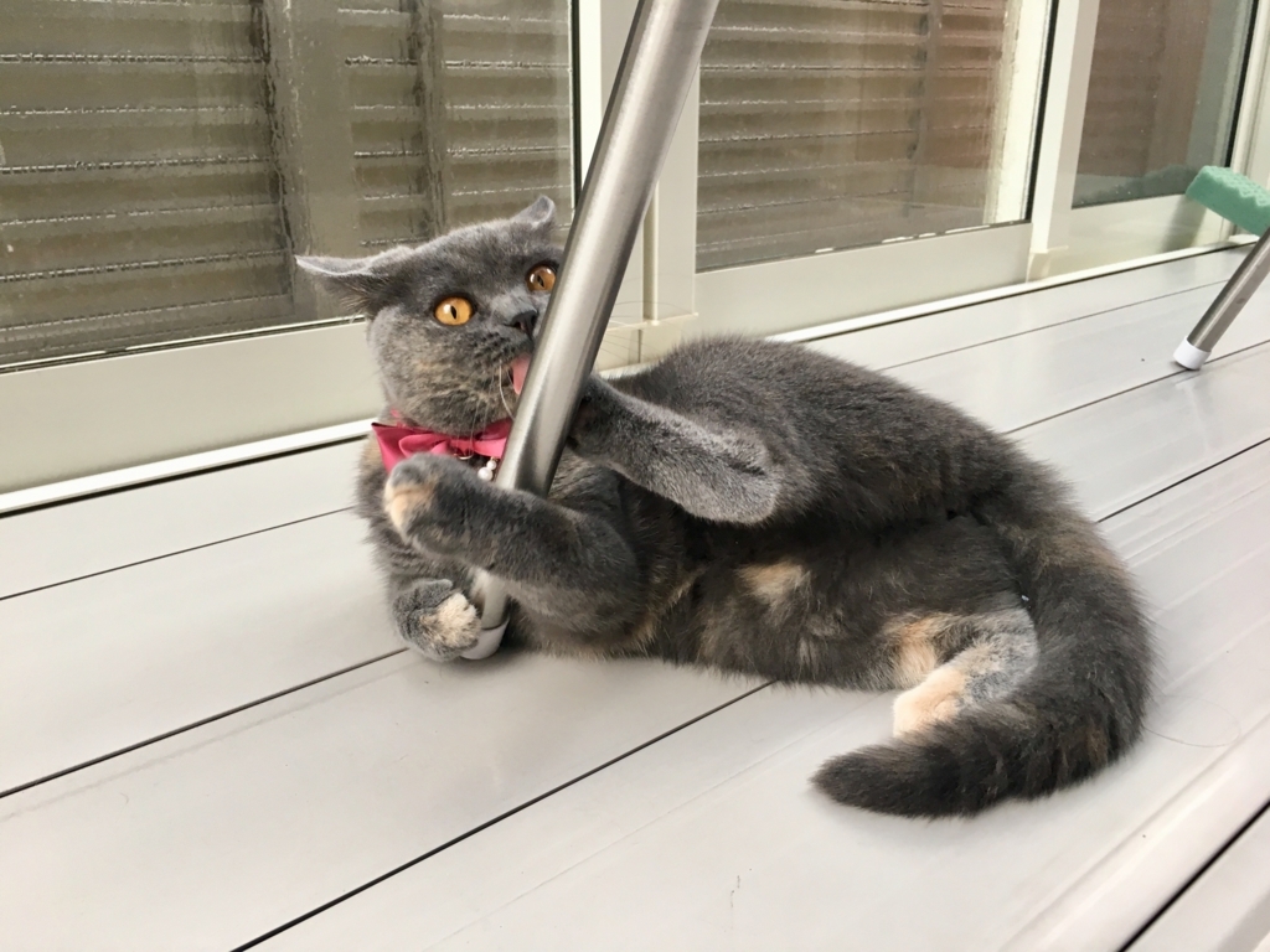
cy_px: 476
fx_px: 1064
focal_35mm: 29
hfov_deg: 61.7
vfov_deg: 48.2
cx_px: 635
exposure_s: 1/30
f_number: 2.2
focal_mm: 4.15
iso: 32
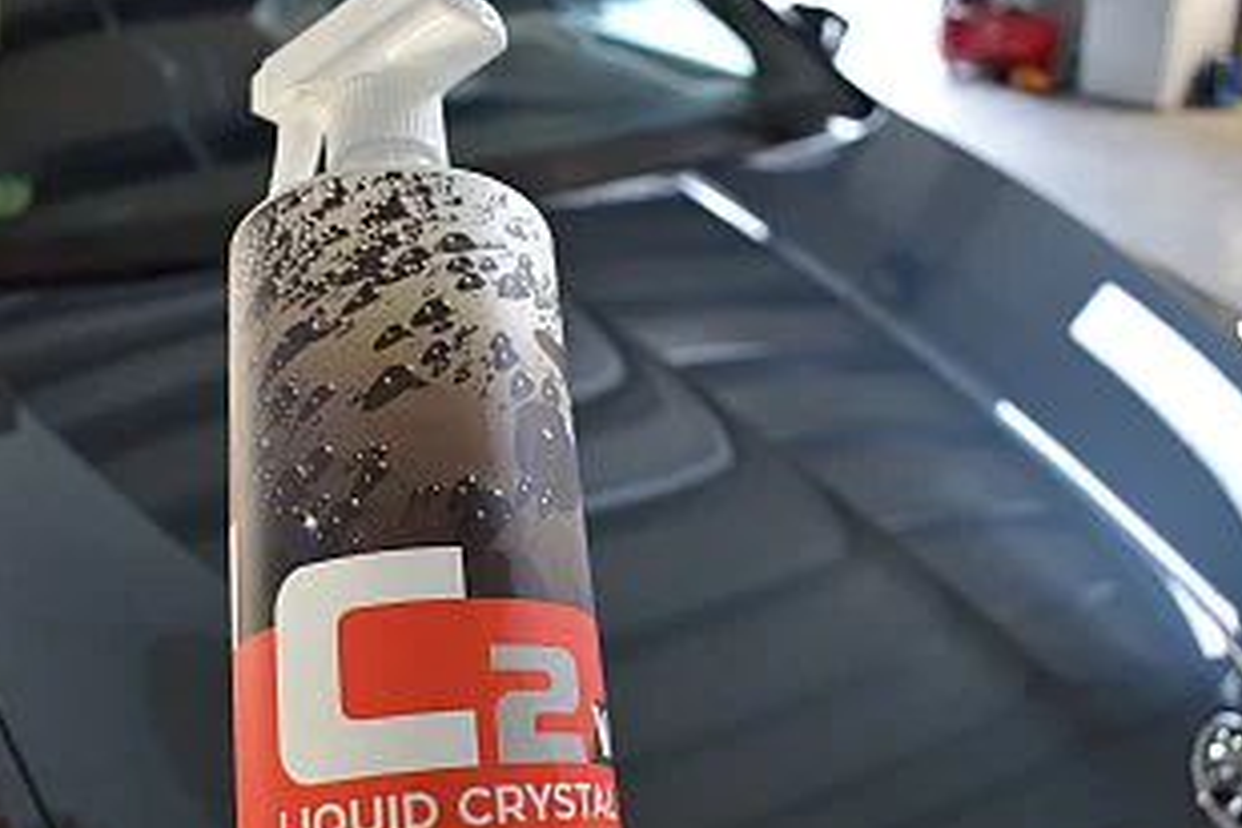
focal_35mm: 35
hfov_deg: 54.4
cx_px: 607
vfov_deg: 37.8
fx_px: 1207
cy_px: 452
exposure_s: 1/60
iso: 500
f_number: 4
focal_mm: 18
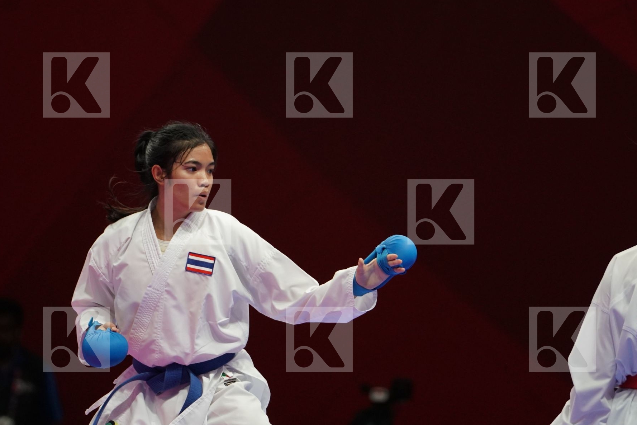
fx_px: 6936
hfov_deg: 5.3
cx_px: 319
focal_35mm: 392
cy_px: 212
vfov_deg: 3.5
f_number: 4
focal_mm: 258
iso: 2500
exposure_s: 1/1000
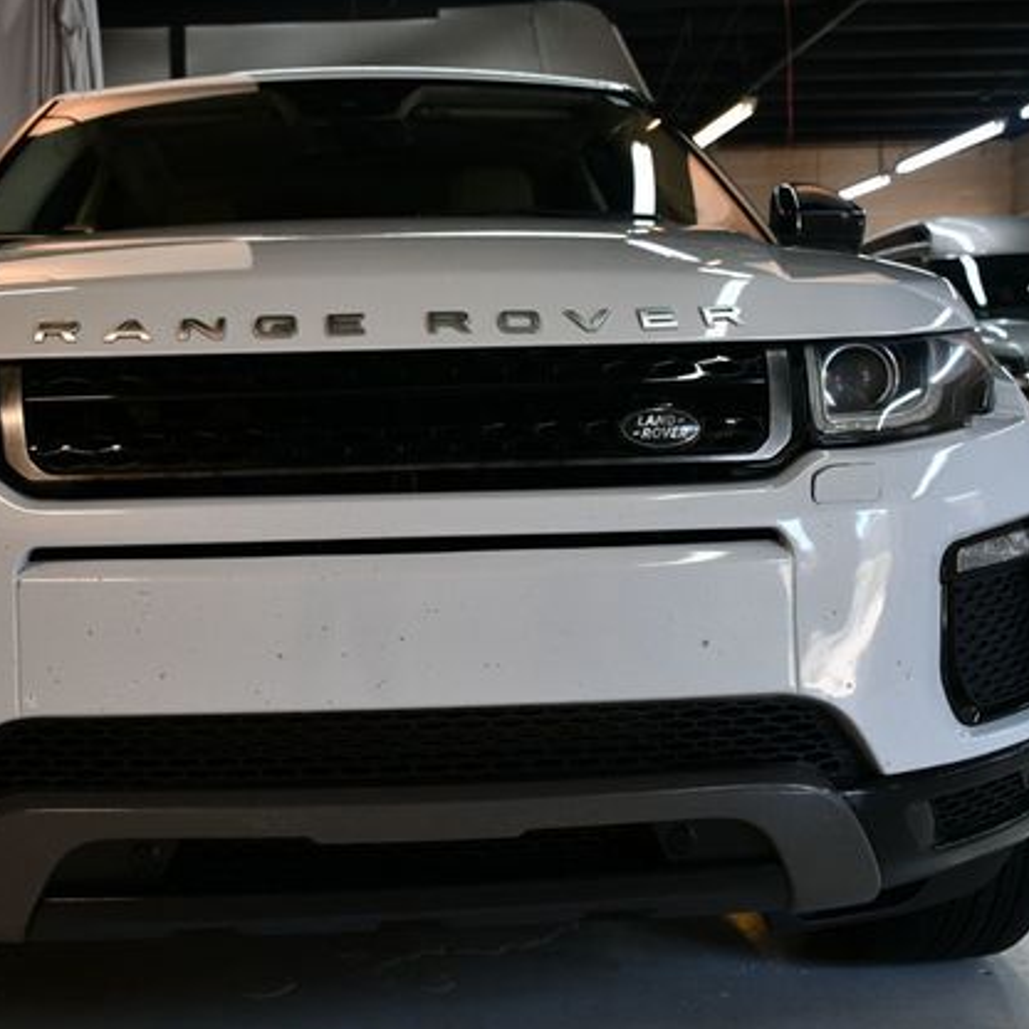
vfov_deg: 36.1
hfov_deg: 35.8
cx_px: 381
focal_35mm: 47
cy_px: 514
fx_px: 1581
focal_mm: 24
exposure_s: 1/200
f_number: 3.8
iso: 800
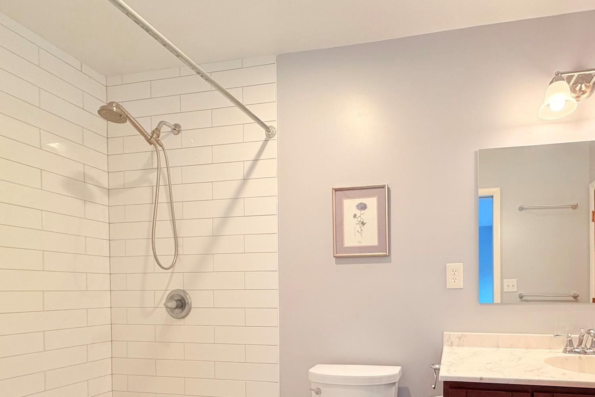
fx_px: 331
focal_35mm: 20
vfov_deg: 58.9
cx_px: 397
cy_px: 295
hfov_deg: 81.1
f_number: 2.2
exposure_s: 1/60
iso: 200
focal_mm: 2.22
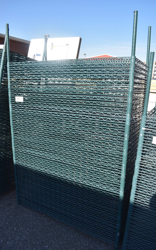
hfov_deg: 44.5
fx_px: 191
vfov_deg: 66.5
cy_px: 125
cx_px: 81
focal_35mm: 28
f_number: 8
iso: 160
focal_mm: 18
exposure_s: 1/250
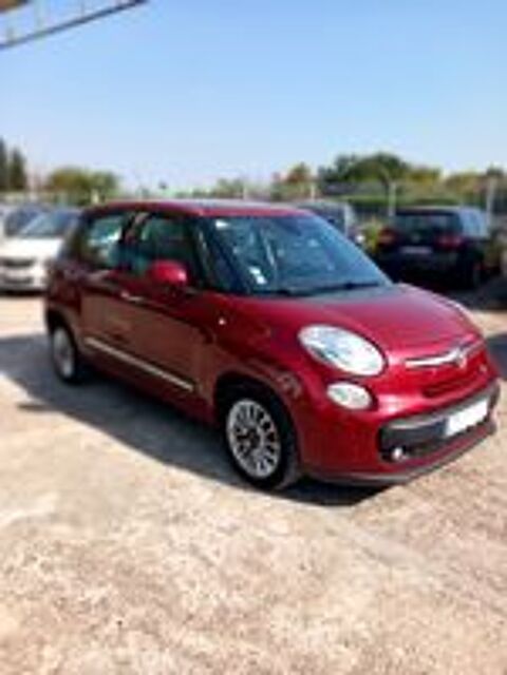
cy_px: 338
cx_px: 254
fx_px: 488
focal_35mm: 25
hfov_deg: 54.9
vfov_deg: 69.4
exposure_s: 1/356
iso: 20
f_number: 2
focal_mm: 4
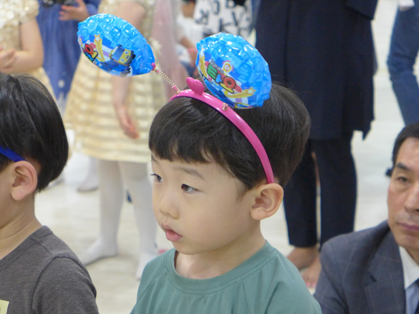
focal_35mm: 90
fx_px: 1089
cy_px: 157
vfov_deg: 16.4
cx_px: 210
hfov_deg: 21.8
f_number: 2.3
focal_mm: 17.7
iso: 800
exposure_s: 1/160
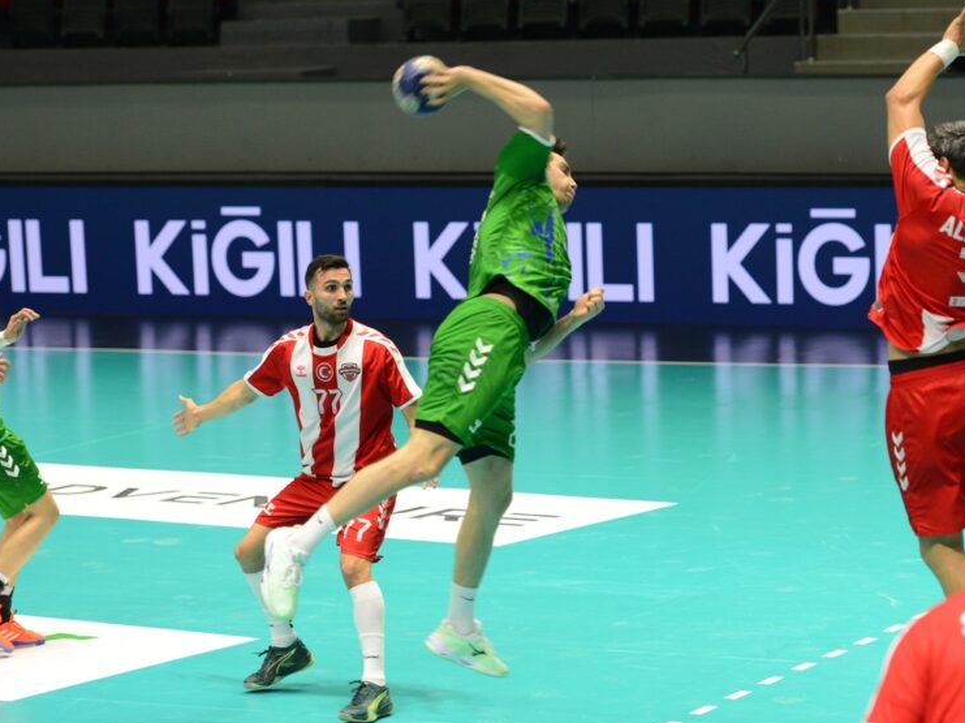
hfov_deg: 13.3
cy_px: 436
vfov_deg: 9.9
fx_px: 4152
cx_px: 577
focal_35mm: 149
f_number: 3.5
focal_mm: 112
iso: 2000
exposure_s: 1/500
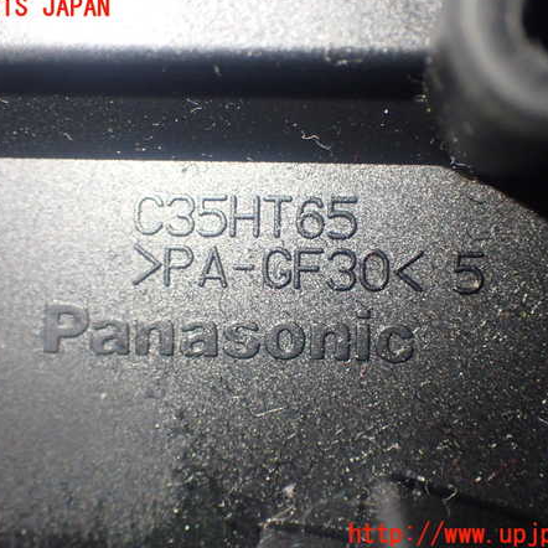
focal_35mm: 60
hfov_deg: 28.6
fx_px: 1075
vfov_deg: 28.6
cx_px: 257
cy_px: 272
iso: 640
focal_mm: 9.01
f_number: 3.2
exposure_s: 1/50
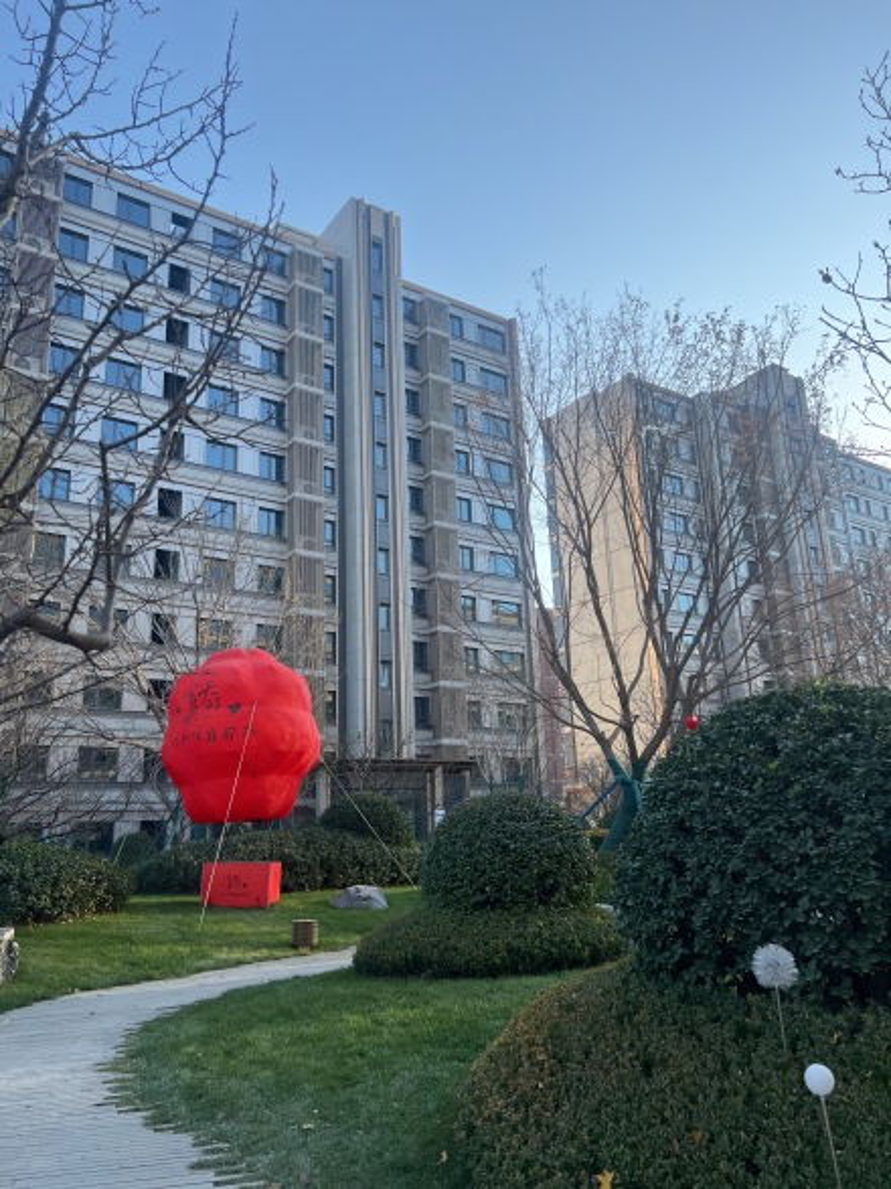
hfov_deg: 53.0
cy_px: 594
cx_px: 446
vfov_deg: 67.3
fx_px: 893
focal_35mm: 26
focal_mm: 5.7
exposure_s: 1/940
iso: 50
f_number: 1.5
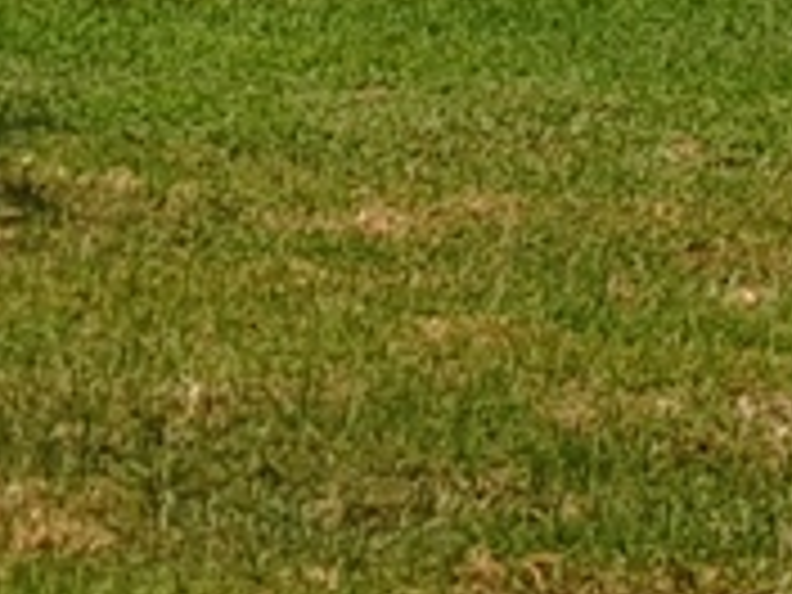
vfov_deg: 10.9
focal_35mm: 118
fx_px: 2700
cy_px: -752
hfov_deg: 13.3
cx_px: 1786
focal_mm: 4.2
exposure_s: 1/3368
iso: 40
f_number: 1.7
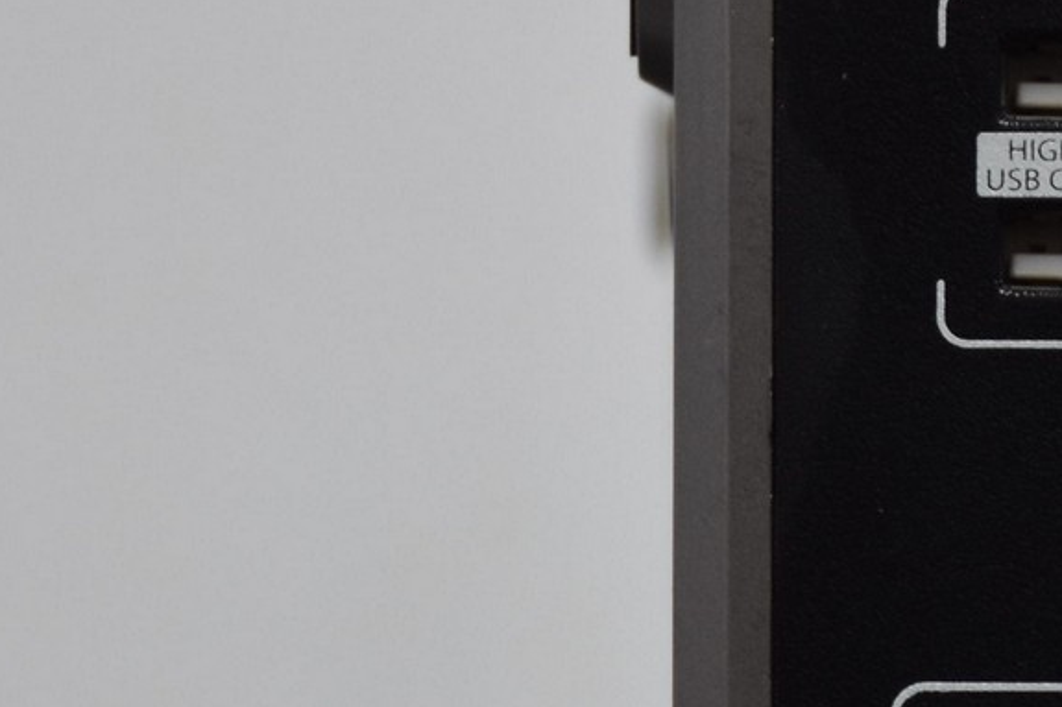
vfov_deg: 5.1
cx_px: 1084
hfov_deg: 7.7
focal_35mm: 267
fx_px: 7874
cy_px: 845
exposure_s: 1/100
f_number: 4.8
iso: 400
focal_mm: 52
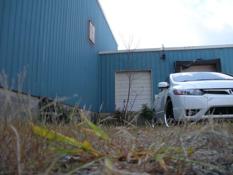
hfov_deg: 51.4
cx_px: 116
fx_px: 242
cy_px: 88
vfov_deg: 39.7
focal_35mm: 36
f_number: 3.5
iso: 64
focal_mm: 6.3
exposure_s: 1/331
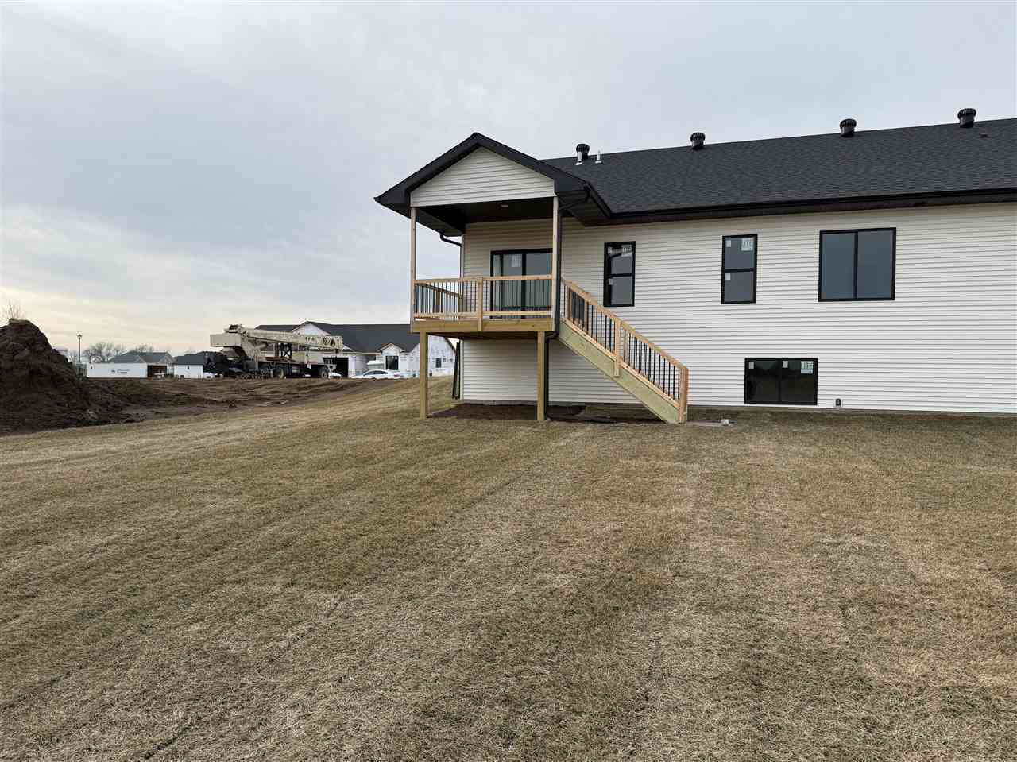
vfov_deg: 56.8
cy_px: 381
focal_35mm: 24
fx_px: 705
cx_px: 508
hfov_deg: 71.6
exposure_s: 1/3953
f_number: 1.78
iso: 80
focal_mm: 6.76
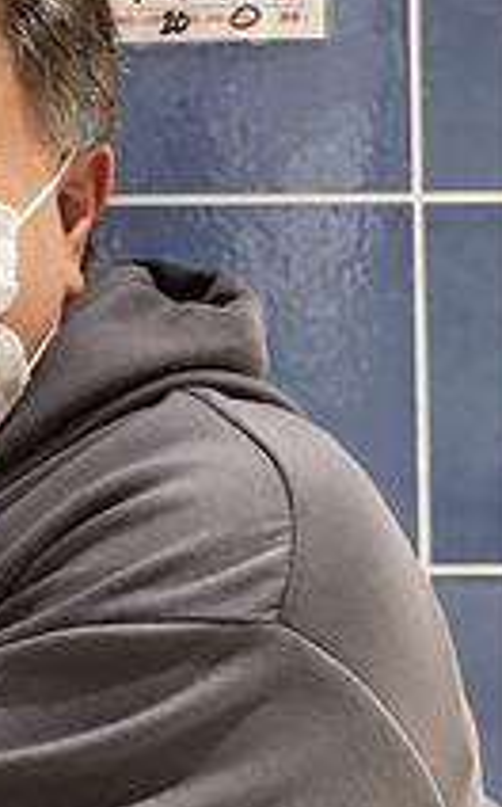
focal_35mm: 93
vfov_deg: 22.3
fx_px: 2041
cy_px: 293
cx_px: -616
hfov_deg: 11.9
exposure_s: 1/60
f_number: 2.4
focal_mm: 3.3
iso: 125
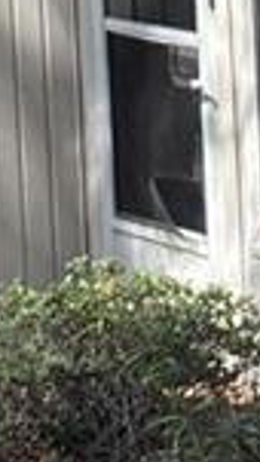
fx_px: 3528
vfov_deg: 7.3
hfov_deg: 4.2
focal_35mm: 288
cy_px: -337
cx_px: 184
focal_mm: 5.96
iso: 32
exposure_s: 1/1783
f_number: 1.6
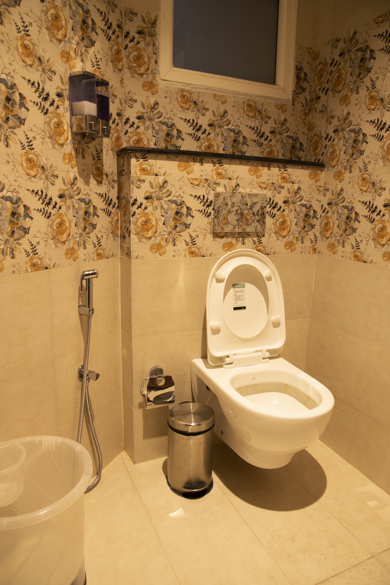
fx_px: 390
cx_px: 195
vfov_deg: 73.7
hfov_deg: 53.1
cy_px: 292
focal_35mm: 24
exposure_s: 1/1.25
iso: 125
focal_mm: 24
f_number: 9
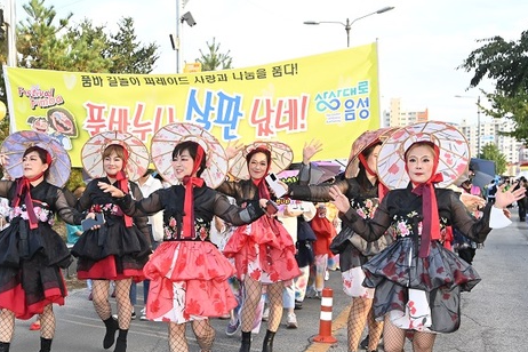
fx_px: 689
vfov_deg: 28.4
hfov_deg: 41.6
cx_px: 201
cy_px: 242
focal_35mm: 47
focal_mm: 34
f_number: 4
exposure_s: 1/500
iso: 640
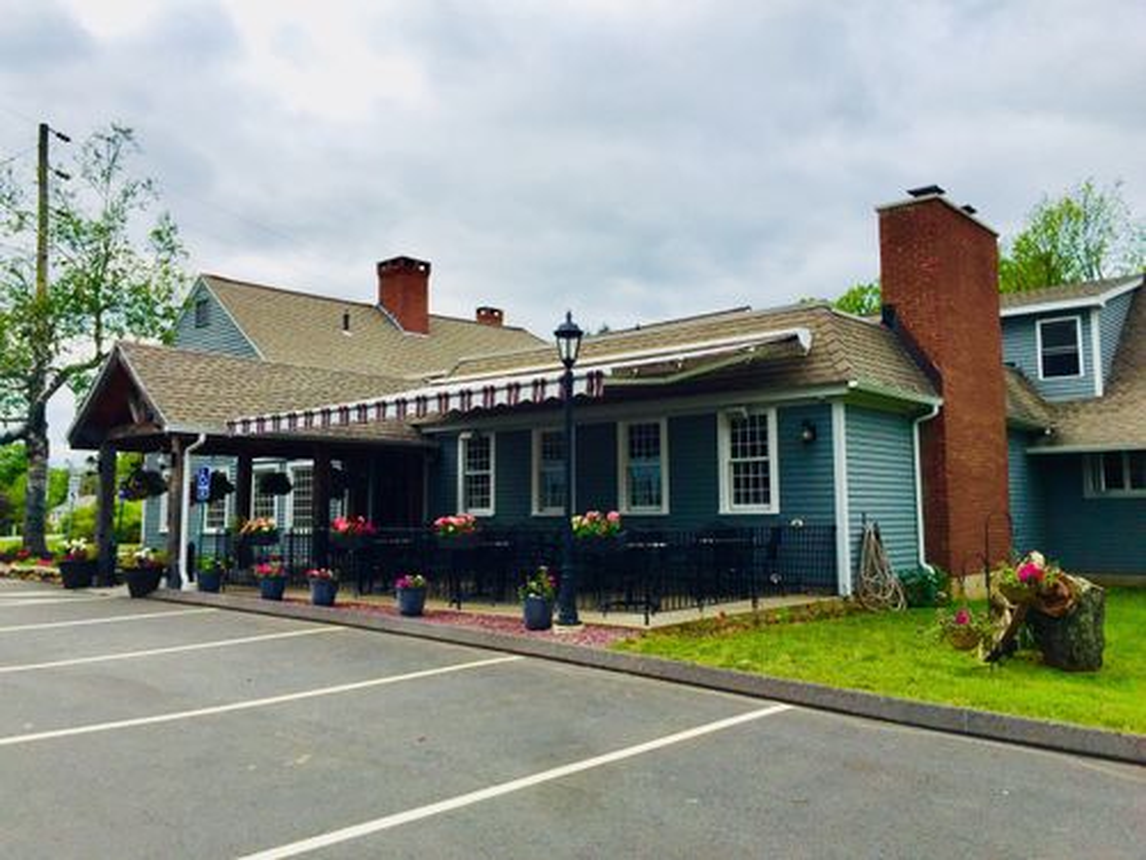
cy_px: 430
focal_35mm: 29
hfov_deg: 61.7
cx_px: 573
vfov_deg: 48.2
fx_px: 960
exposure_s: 1/2326
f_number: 2.2
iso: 32
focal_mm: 4.15
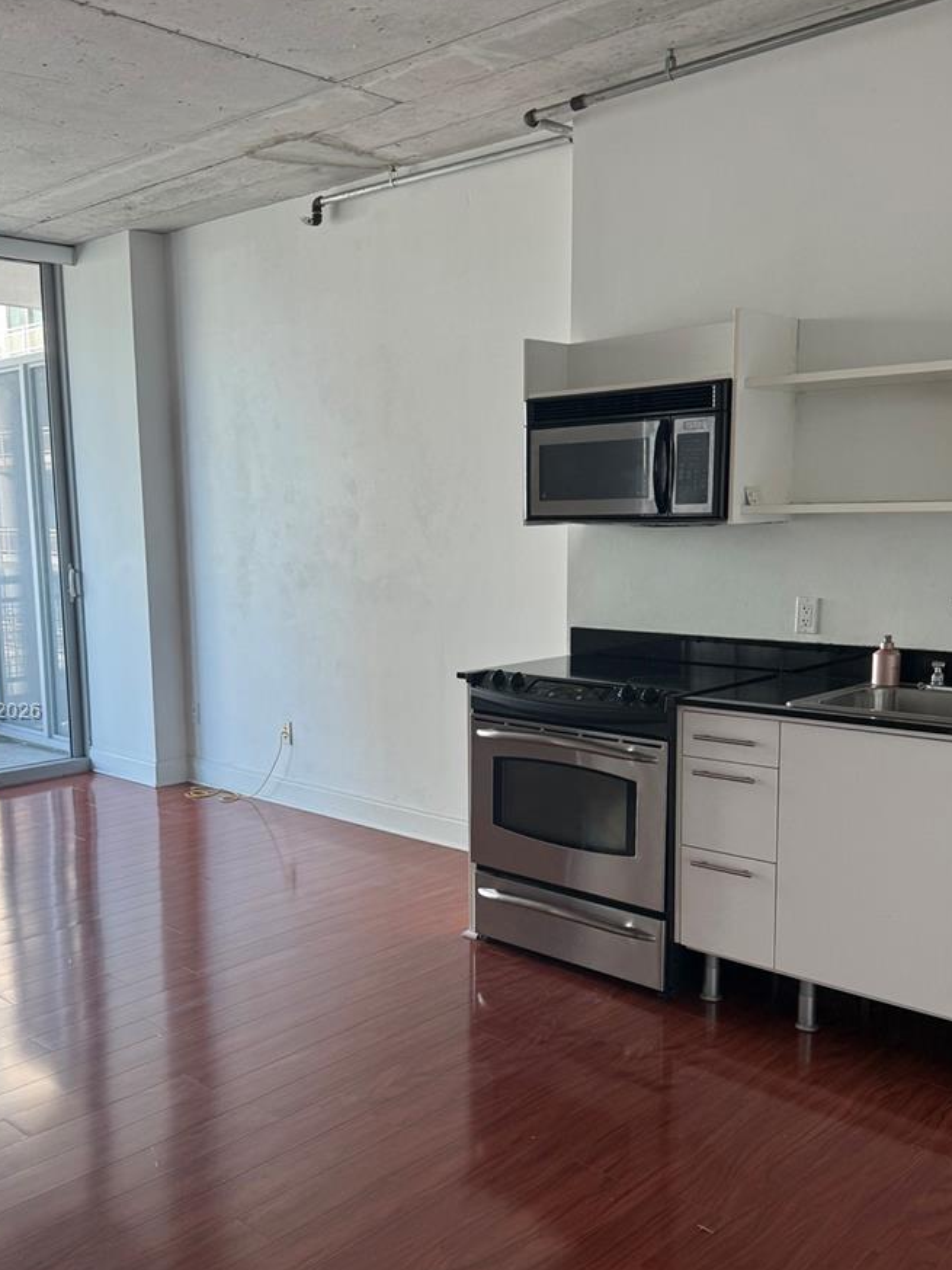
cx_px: 426
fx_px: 1210
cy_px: 713
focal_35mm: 33
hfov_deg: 42.9
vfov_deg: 55.2
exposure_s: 1/121
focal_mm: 6.76
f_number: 1.78
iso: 100
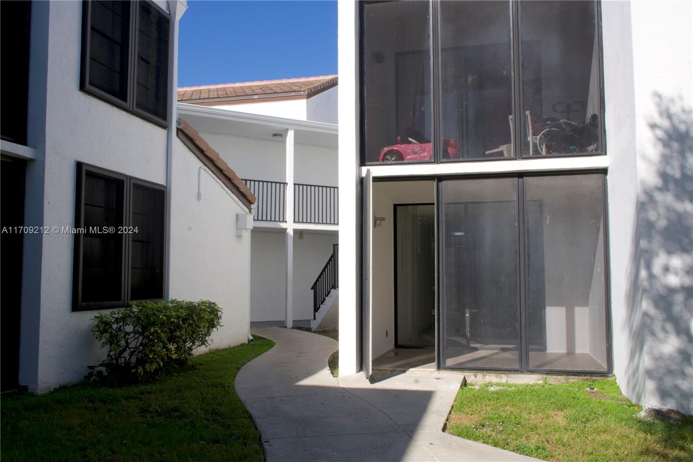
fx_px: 621
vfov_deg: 40.8
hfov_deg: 58.3
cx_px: 346
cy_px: 231
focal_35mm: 32
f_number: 22
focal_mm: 21.5
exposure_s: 1/40
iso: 100
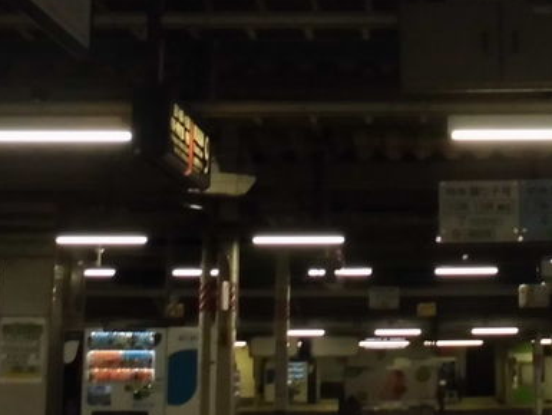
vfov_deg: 17.7
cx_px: 466
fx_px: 1292
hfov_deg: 23.6
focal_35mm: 81
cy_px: -13
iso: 400
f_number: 3.5
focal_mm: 4.6
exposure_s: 1/60
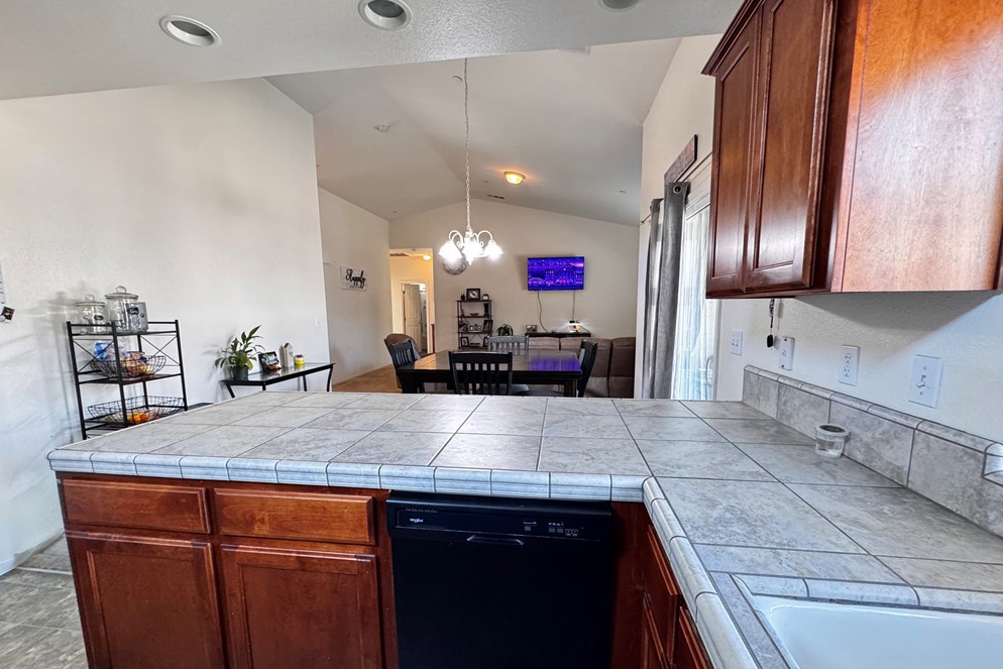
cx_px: 504
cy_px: 365
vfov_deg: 77.2
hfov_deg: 100.4
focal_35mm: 15
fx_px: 418
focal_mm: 2.22
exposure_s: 1/60
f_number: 2.2
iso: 400
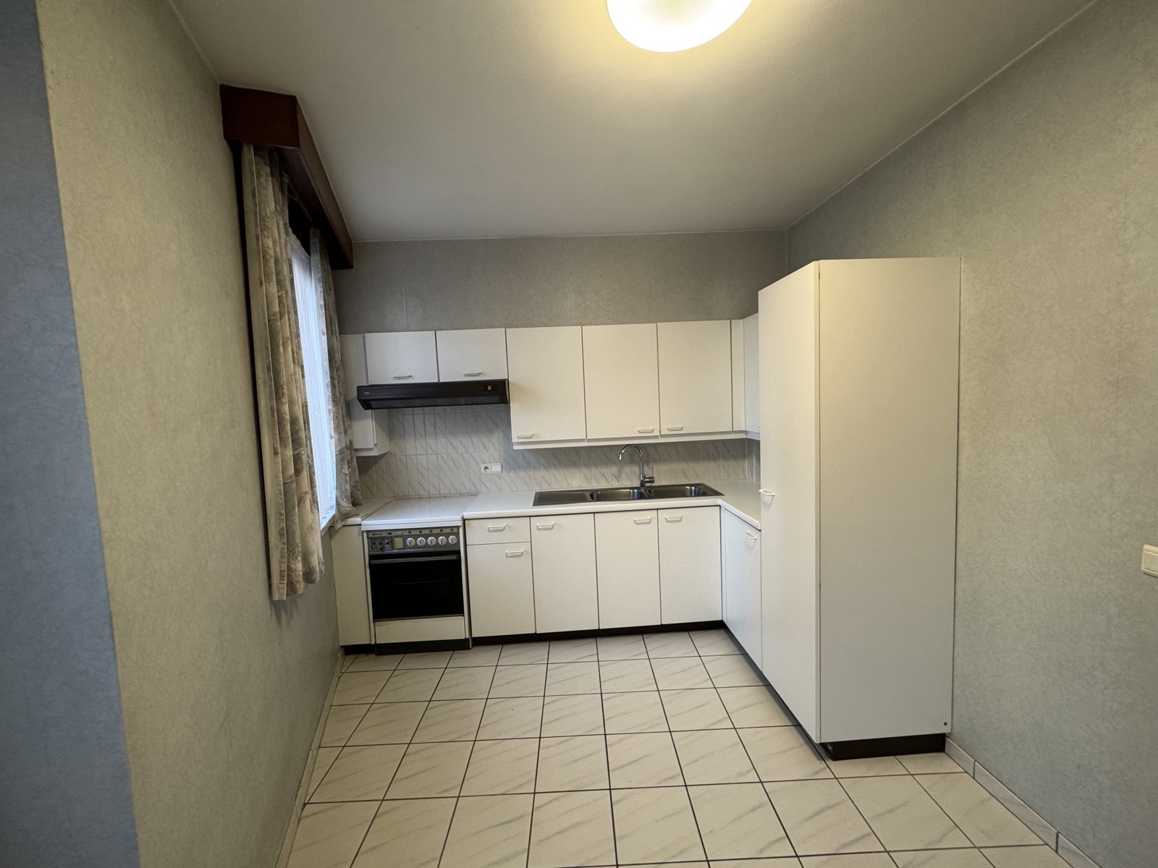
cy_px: 434
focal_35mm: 14
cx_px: 579
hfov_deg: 102.1
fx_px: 468
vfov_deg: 85.7
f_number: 2.2
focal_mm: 2.22
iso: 160
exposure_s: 1/50
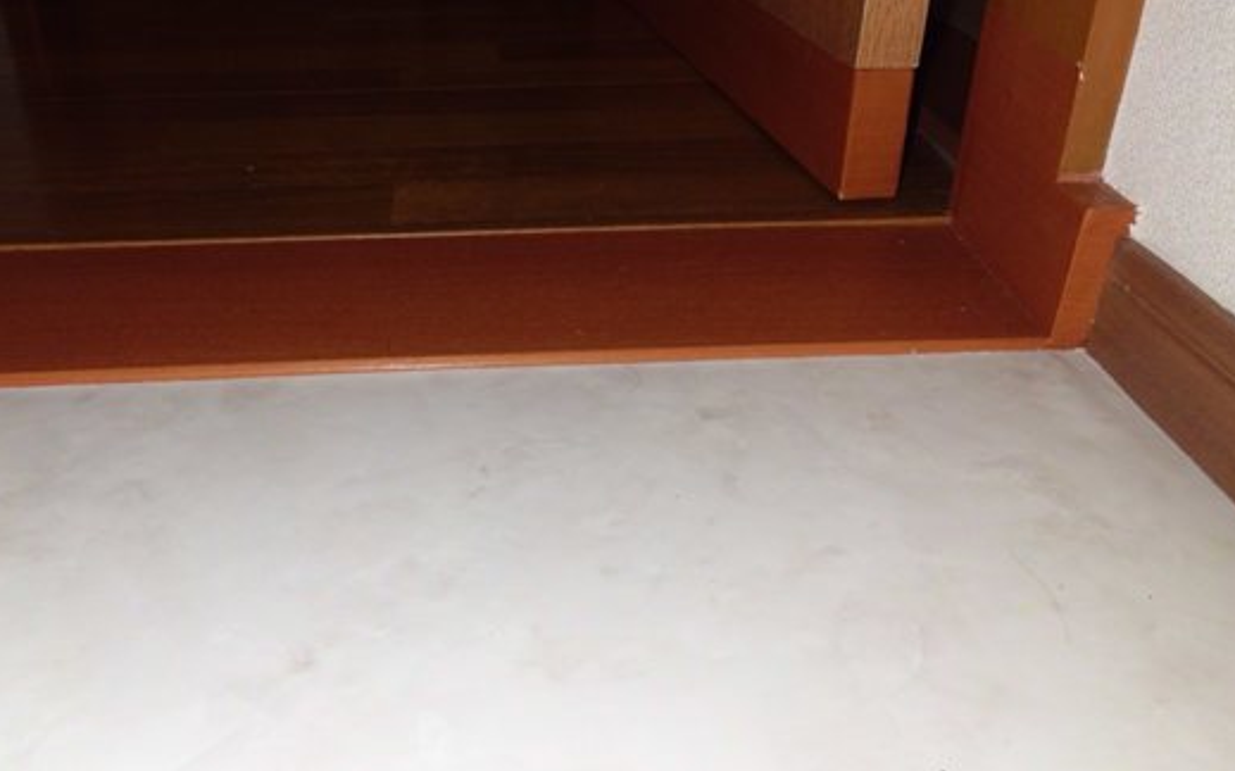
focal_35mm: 34
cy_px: 374
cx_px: 524
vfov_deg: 37.2
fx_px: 1144
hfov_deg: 56.5
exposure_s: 1/60
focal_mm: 4.7
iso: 64
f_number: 2.8
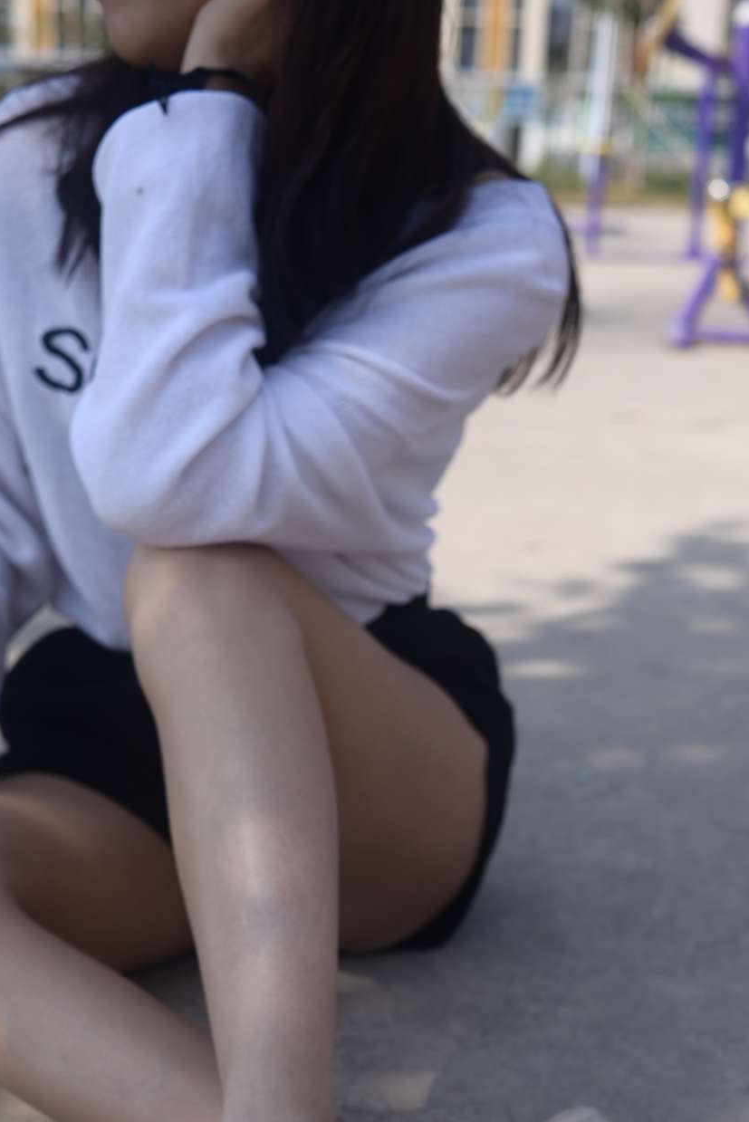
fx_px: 1715
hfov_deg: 24.6
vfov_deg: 35.3
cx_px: 382
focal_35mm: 55
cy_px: 866
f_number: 5.6
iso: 160
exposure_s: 1/1000
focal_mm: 35
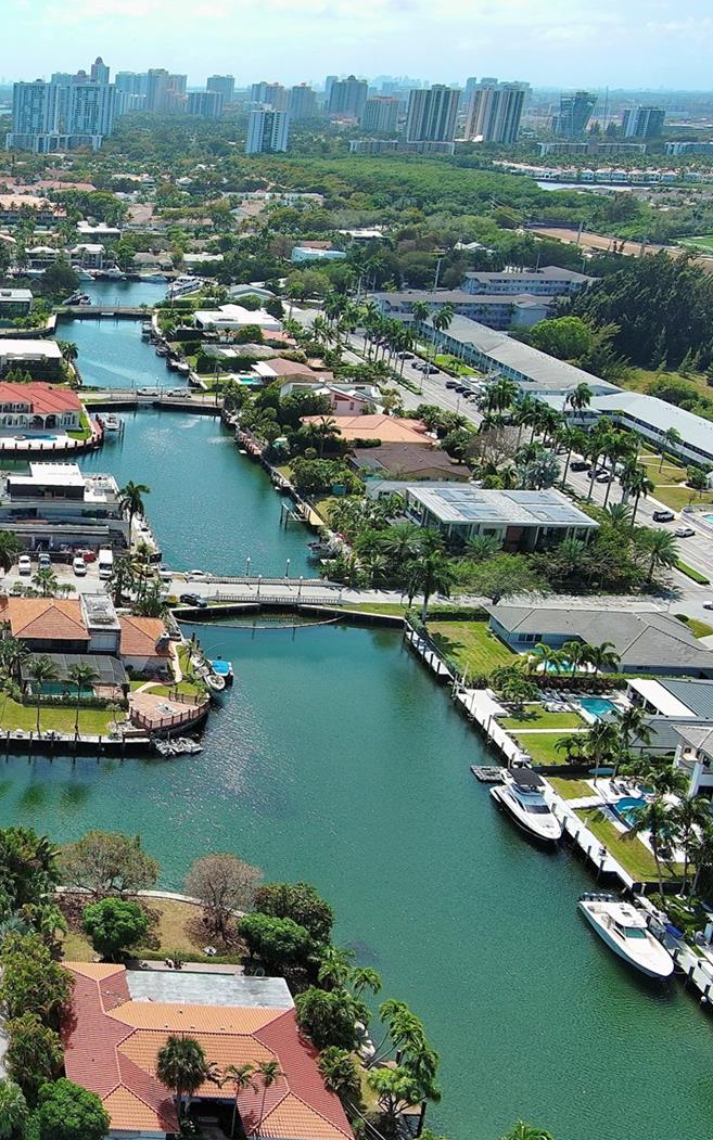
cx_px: -148
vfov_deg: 44.4
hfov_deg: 25.6
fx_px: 1399
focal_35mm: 45
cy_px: 564
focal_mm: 10.57
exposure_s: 1/1397
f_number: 2.8
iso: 100
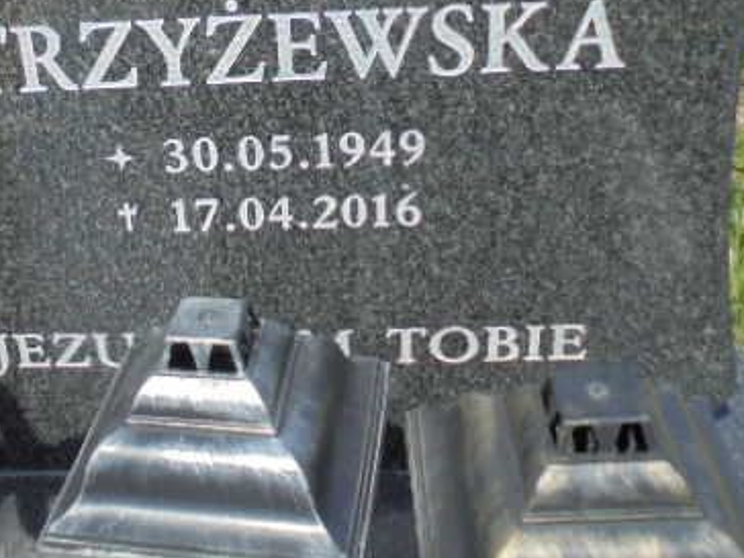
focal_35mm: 51
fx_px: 1096
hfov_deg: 36.7
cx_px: 196
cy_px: 84
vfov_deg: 27.8
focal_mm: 5.3
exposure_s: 1/800
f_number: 3.7
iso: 100
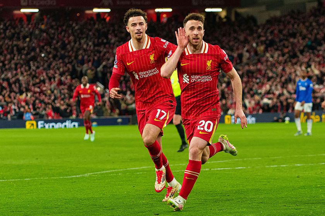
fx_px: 767
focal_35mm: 85
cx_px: 162
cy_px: 108
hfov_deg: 23.9
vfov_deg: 16.1
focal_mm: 85
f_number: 2.8
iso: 2000
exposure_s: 1/2000
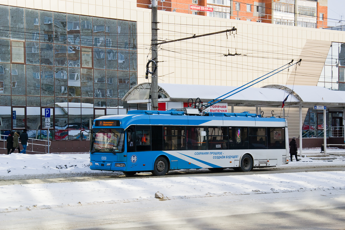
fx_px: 719
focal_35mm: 75
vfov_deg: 18.2
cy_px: 115
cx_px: 172
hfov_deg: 27.0
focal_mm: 50
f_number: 8
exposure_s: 1/800
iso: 400
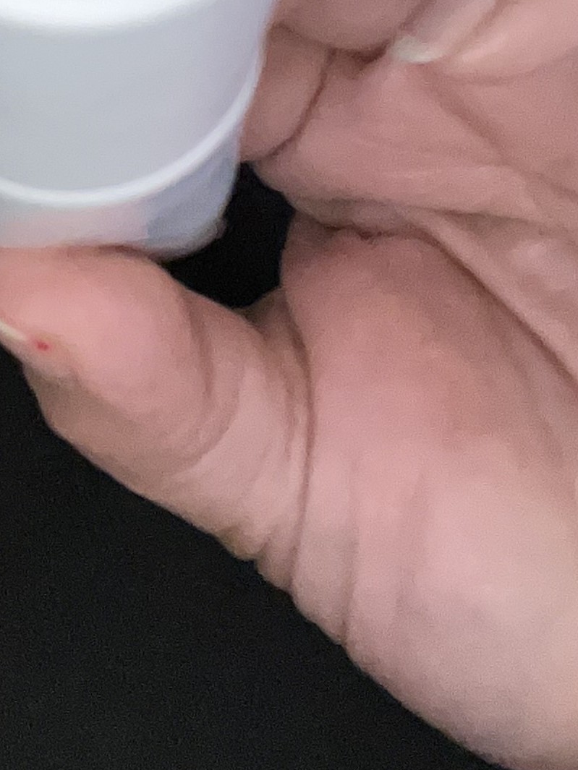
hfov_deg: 16.2
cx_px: -135
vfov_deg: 20.8
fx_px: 1937
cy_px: -181
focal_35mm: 87
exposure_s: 1/26
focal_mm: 2.71
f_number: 2.2
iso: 500
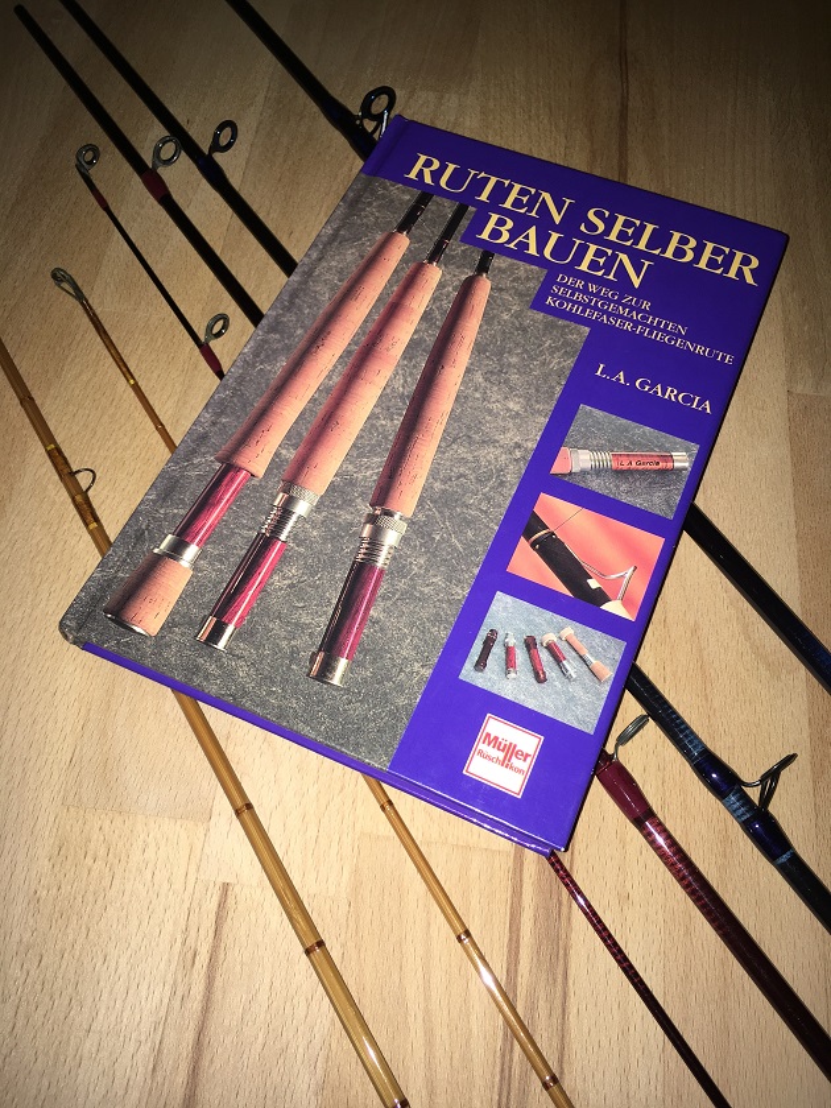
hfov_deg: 48.2
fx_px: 928
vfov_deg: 61.7
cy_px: 554
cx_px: 416
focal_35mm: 29
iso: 25
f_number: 2.2
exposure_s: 1/32
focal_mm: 4.15
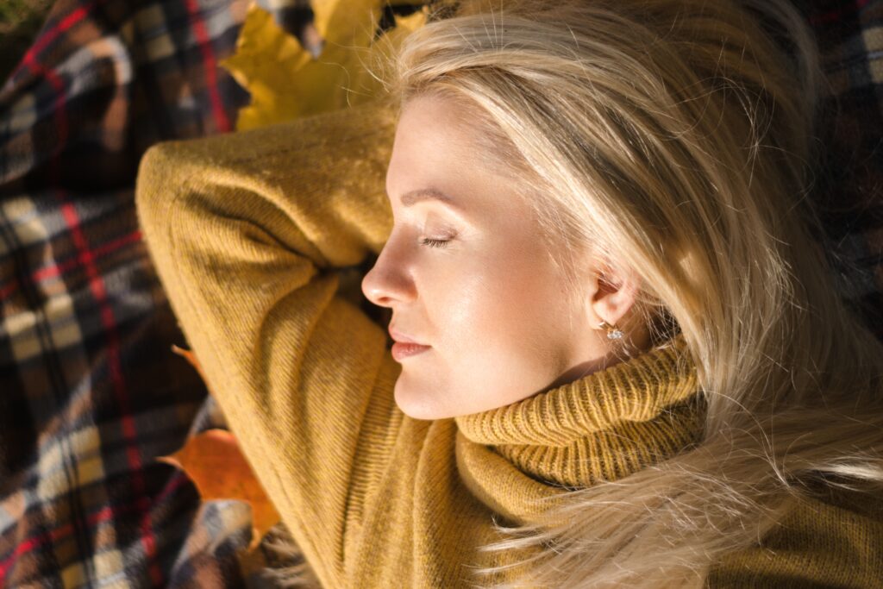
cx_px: 442
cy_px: 294
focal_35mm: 75
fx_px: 1840
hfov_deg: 27.0
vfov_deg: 18.2
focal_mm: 50
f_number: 1.8
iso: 100
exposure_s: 1/2500
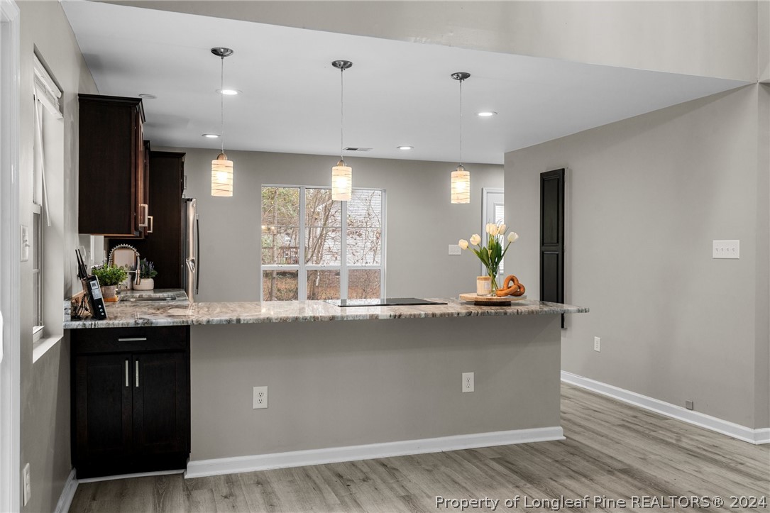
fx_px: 642
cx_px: 385
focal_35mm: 30
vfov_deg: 43.6
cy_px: 256
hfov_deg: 61.9
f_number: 8
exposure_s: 1/6
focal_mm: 30
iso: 320
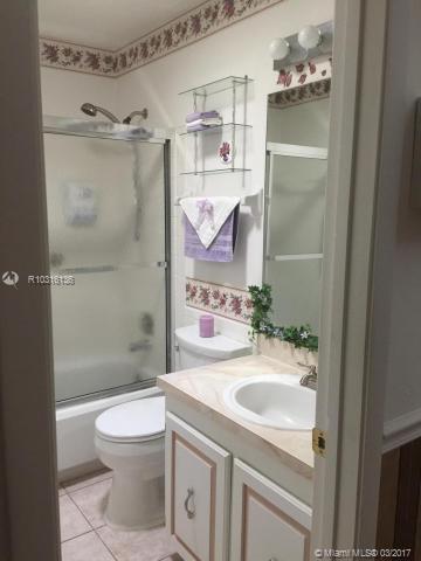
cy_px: 280
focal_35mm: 29
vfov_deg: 61.7
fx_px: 470
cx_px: 210
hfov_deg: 48.2
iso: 100
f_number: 2.2
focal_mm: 4.15
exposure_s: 1/15
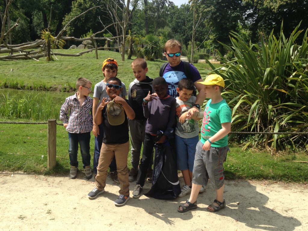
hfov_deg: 55.4
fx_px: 294
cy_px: 116
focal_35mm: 33
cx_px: 154
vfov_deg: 42.9
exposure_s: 1/1130
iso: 50
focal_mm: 4.12
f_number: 2.4
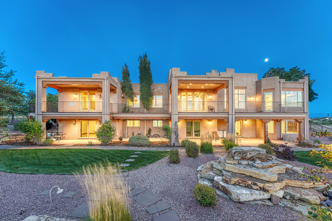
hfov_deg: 104.3
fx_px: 129
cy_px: 110
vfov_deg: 81.2
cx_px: 166
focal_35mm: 14
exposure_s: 1/2
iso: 800
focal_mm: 14
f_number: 8
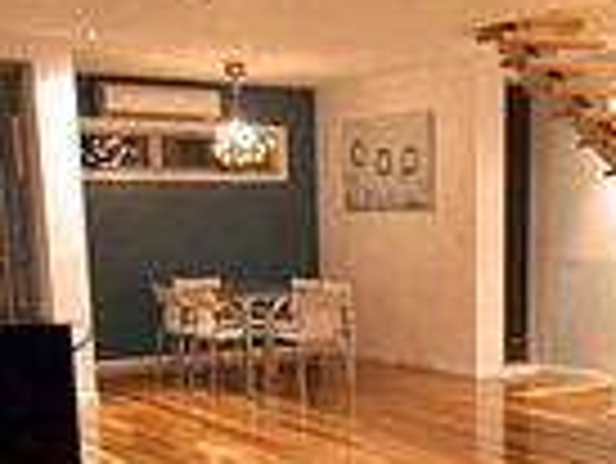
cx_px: 432
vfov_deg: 23.1
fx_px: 1097
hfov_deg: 31.0
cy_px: 430
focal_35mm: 62
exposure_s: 1/2
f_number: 8
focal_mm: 13
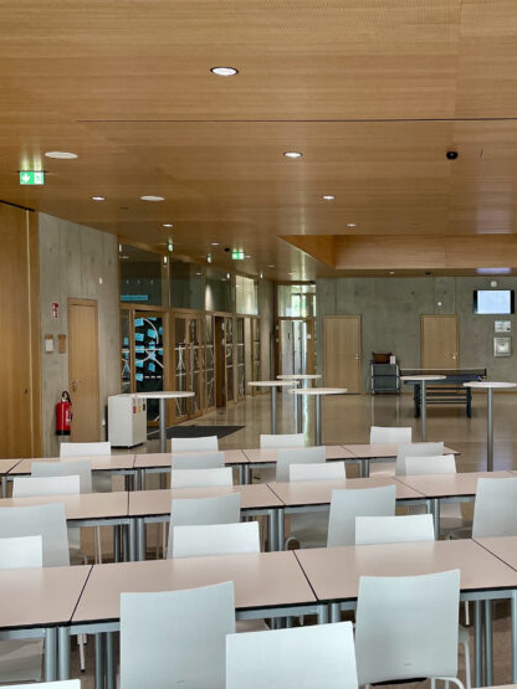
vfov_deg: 39.6
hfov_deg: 29.5
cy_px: 372
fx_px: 956
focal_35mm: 48
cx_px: 425
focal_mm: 4.2
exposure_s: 1/100
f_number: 1.6
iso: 80
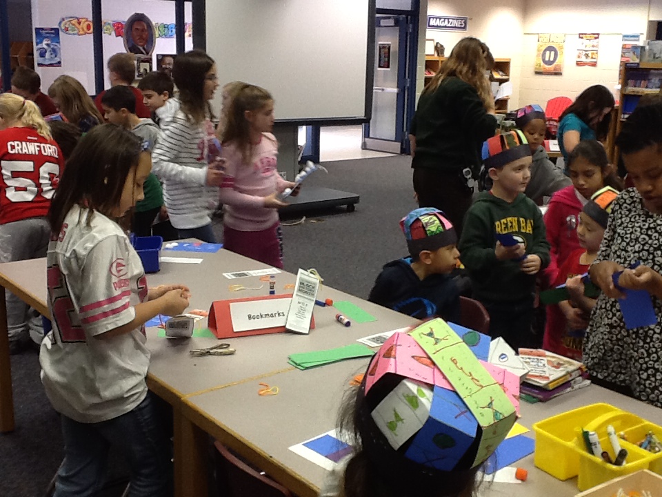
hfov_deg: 42.9
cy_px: 248
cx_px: 331
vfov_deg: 32.9
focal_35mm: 44
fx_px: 841
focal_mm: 2.03
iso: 80
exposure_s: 1/30
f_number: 2.4
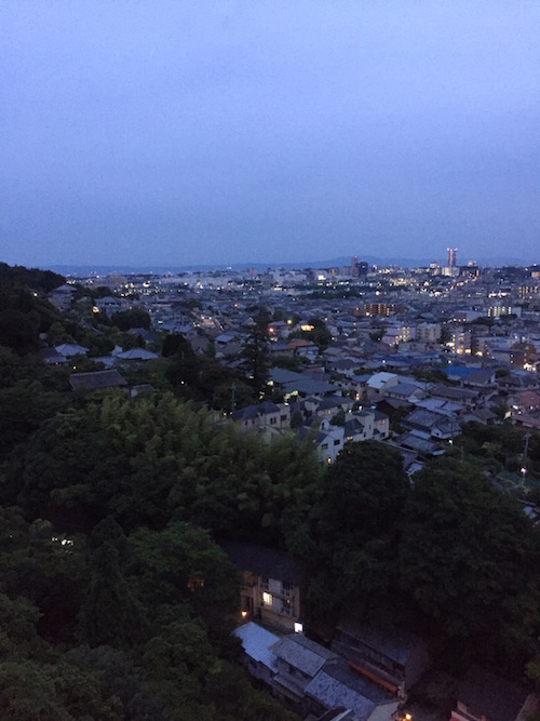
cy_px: 360
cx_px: 270
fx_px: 603
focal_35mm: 29
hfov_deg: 48.2
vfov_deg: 61.7
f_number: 2.2
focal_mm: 4.15
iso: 400
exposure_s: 1/15
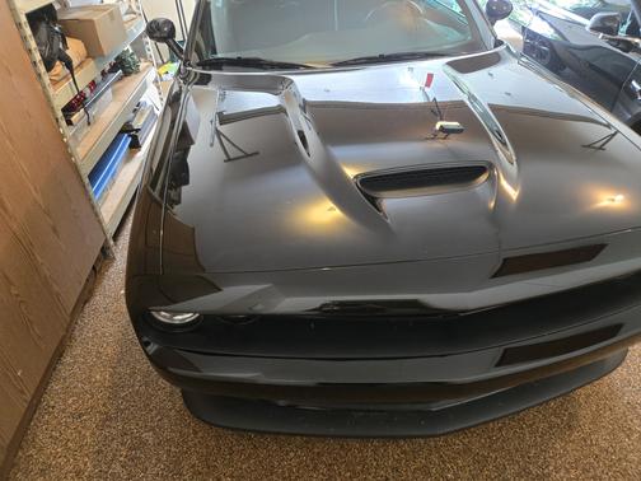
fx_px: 426
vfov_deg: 58.9
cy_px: 240
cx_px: 320
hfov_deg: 73.9
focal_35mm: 23
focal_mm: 5.4
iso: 800
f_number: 1.8
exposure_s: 1/60
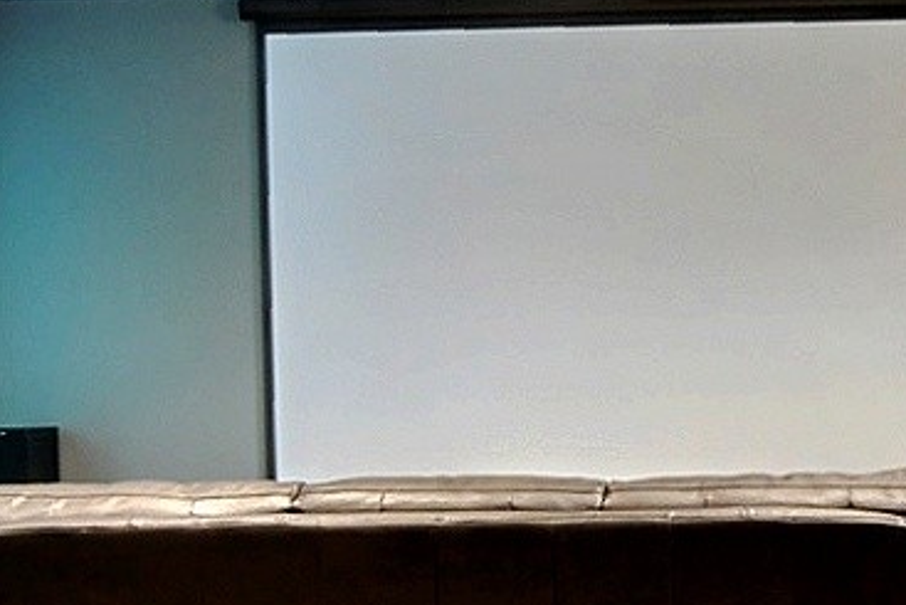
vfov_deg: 13.9
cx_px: 822
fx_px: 2467
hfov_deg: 20.4
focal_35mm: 98
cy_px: 474
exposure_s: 1/2
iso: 400
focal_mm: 16
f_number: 9
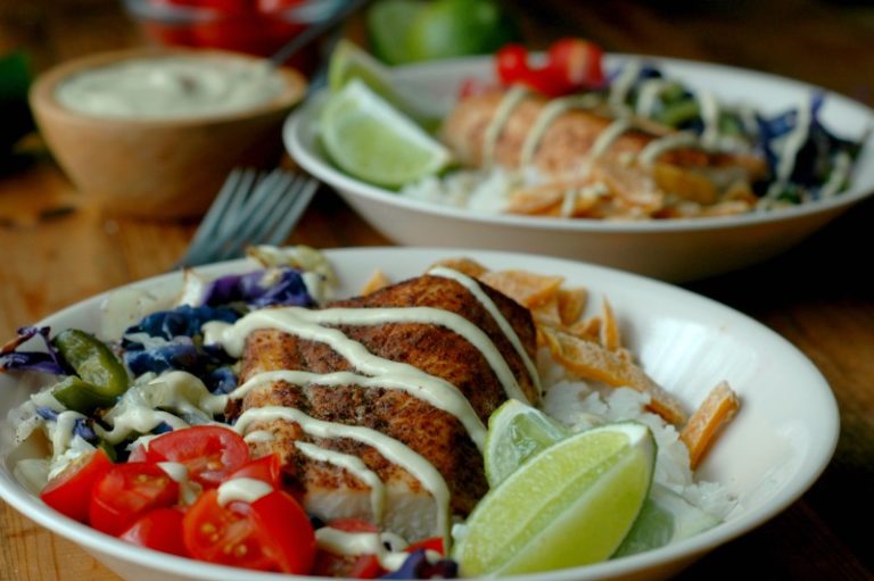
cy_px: 290
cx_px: 437
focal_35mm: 75
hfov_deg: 27.0
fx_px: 1820
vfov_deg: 18.2
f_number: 5
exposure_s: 1/100
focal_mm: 50
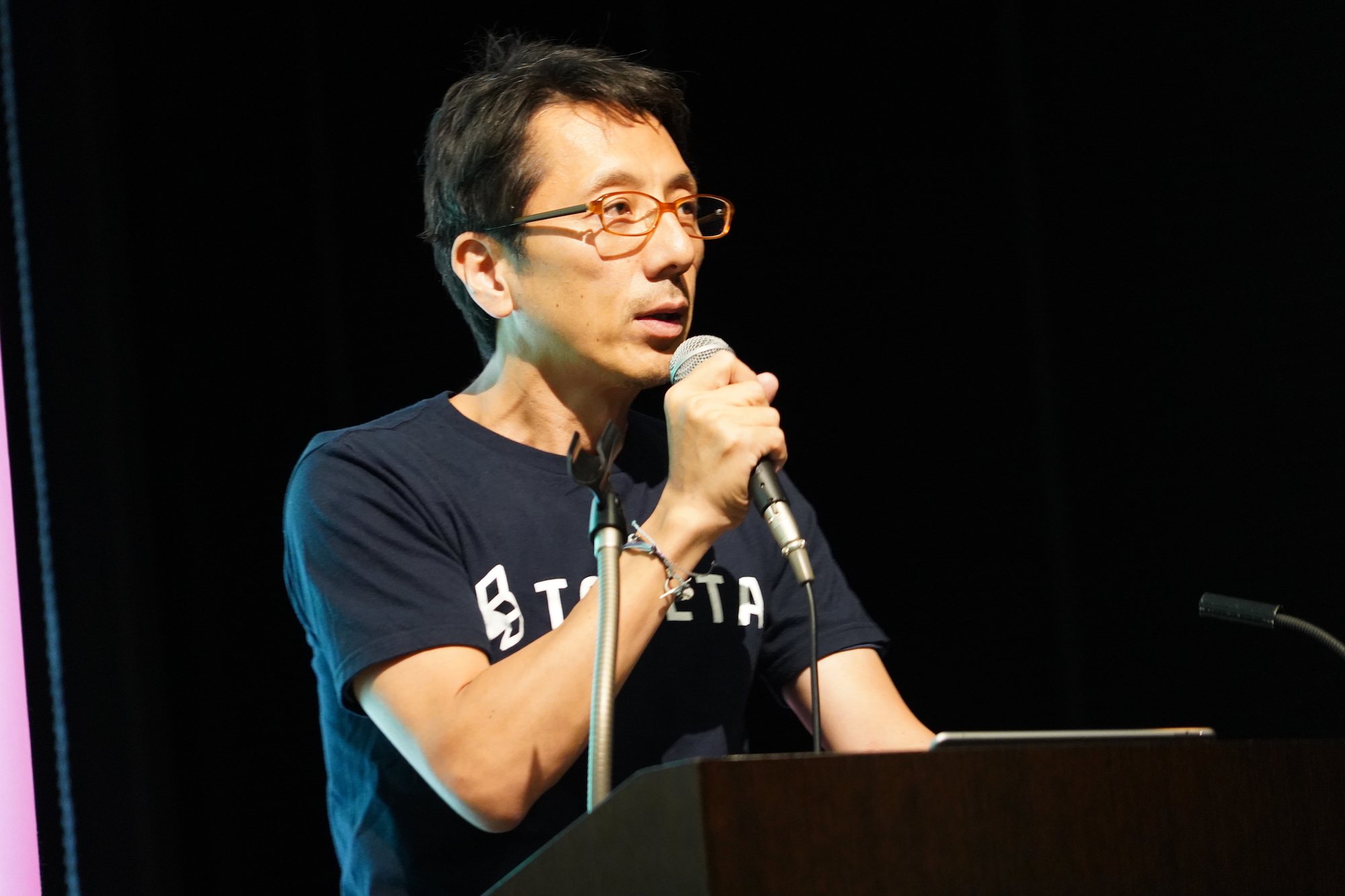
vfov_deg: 5.7
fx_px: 8965
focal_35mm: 240
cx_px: 672
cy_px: 448
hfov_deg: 8.6
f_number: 6.3
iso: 6400
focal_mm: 240
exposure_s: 1/50
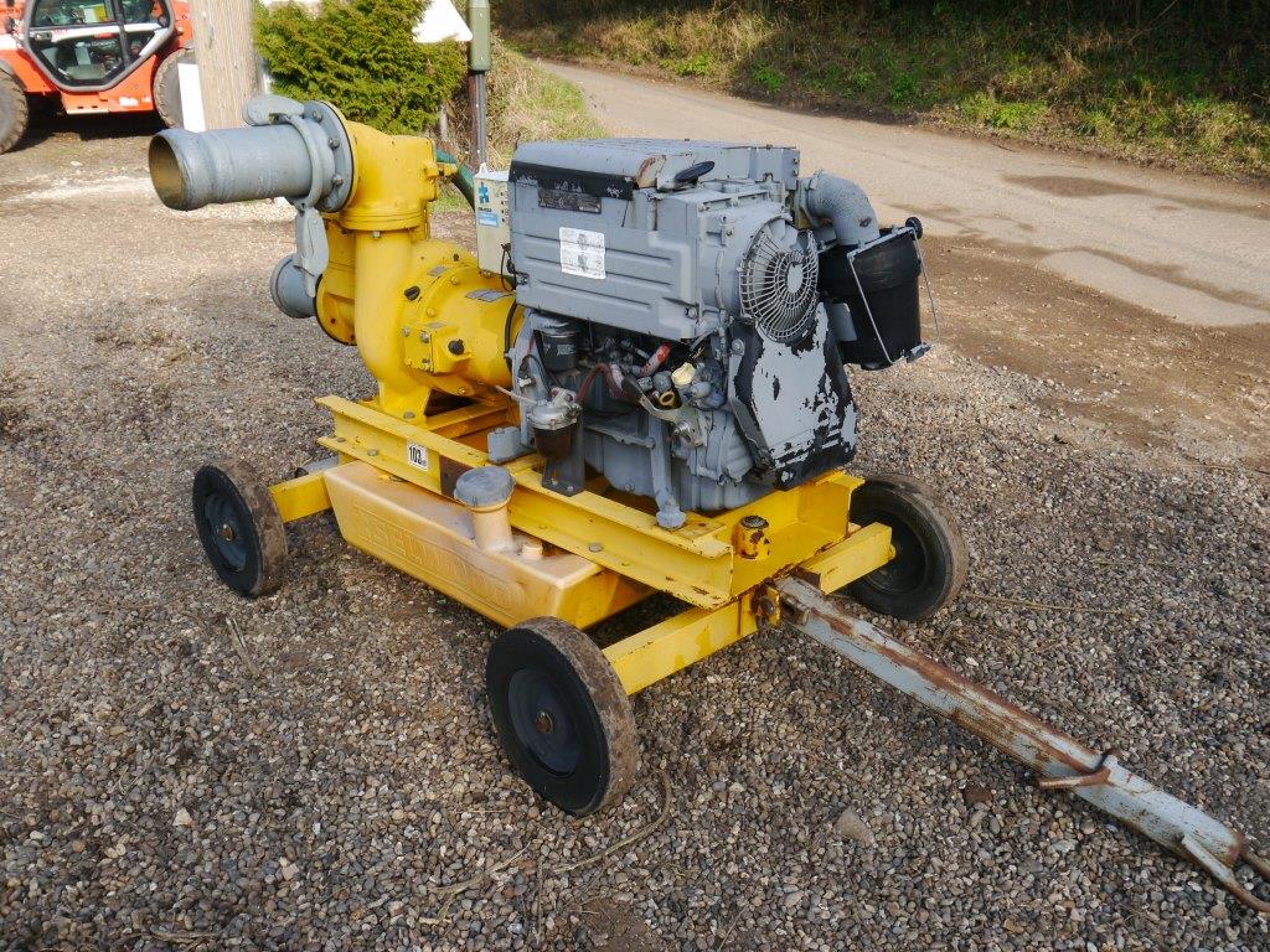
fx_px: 1101
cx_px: 635
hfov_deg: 60.0
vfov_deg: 46.8
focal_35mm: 30
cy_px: 476
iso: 160
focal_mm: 15
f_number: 5.6
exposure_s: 1/250
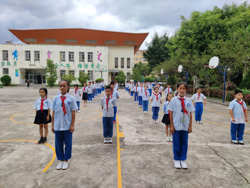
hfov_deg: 69.4
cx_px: 125
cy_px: 94
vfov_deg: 54.9
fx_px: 181
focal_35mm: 25
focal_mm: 4.71
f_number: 1.79
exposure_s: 1/450
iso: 50
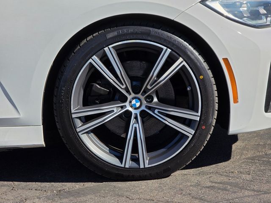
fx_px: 900
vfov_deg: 12.9
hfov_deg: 17.1
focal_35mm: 115
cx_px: 136
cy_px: 102
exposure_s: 1/1225
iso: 64
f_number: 3.4
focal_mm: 18.6
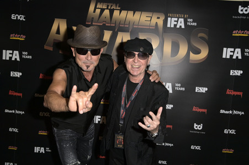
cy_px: 82
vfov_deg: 42.3
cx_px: 124
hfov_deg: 60.3
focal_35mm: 31
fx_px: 214
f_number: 5
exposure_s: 1/200
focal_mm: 31
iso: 640
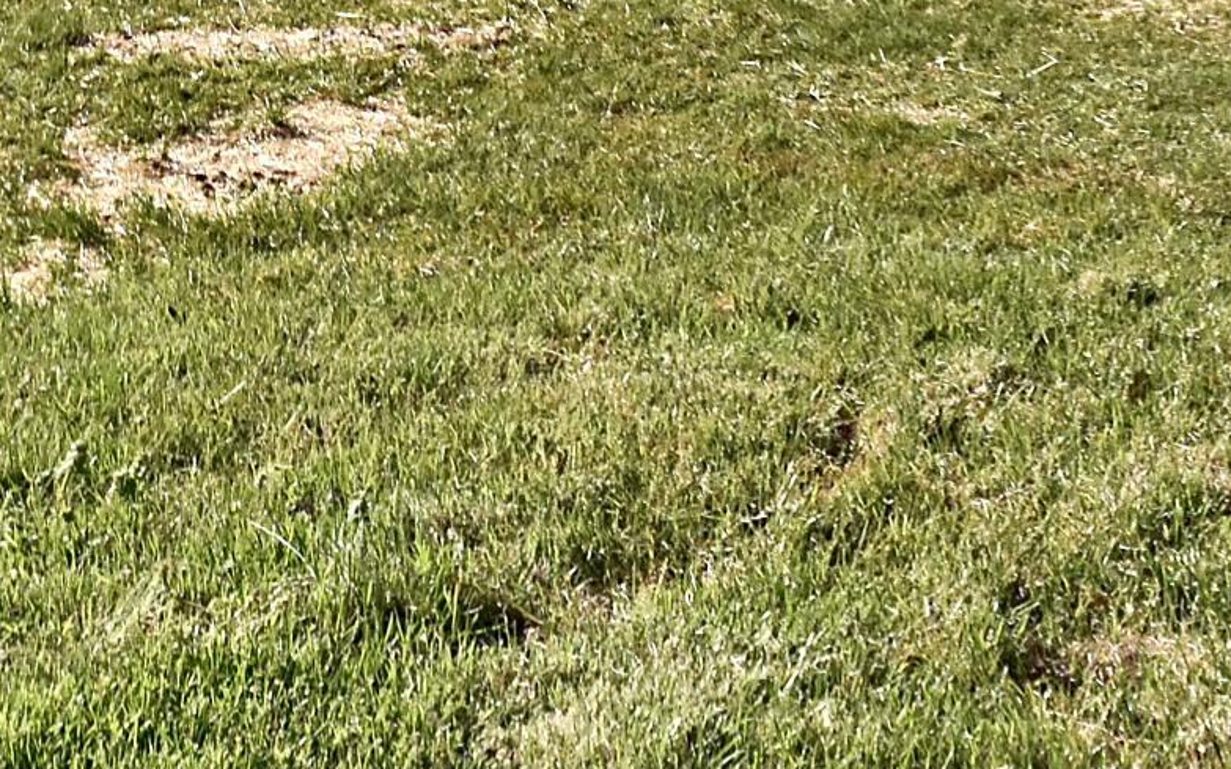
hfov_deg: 24.0
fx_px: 2750
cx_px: 1264
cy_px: -569
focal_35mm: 82
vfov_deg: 14.2
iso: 640
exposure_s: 1/2000
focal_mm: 14
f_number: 6.3
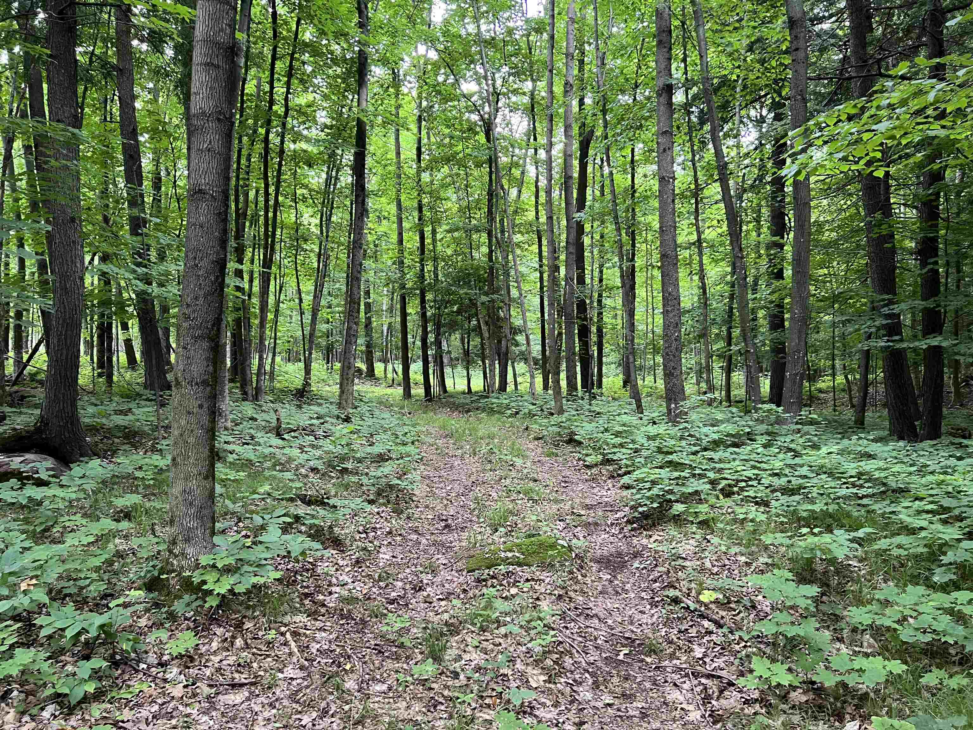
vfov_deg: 53.1
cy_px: 365
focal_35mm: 26
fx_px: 731
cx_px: 486
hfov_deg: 67.3
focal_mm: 5.7
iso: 320
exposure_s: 1/60
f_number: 1.5
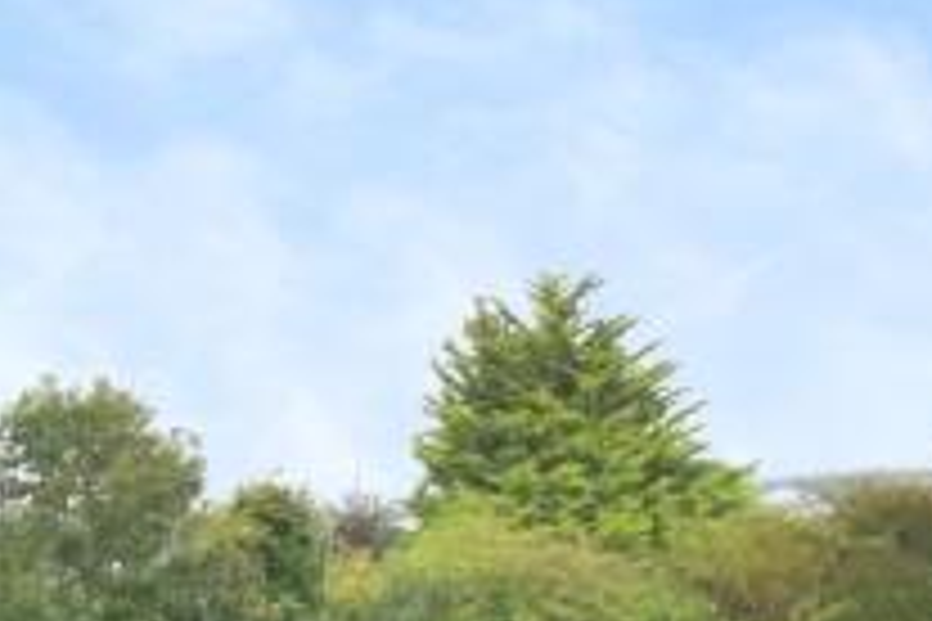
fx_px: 2109
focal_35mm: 81
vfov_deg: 14.9
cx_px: -873
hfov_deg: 18.1
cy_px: 1060
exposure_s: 1/50
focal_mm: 11
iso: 1000
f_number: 13
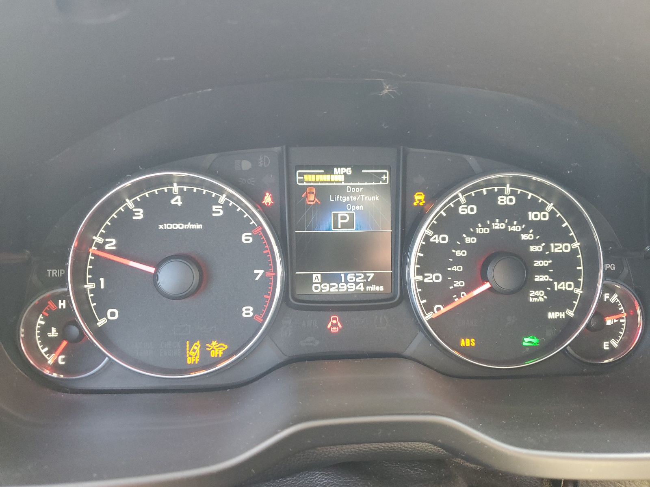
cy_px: 244
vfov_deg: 53.1
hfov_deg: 67.3
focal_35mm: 26
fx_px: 488
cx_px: 325
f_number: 1.5
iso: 130
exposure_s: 1/50
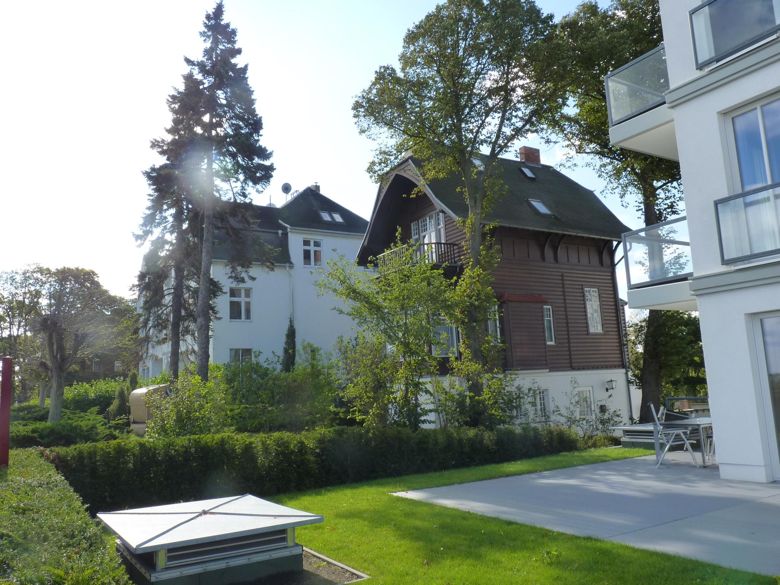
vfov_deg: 51.4
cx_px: 390
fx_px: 608
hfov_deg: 65.3
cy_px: 292
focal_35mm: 27
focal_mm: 4.8
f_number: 4.5
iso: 125
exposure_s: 1/250
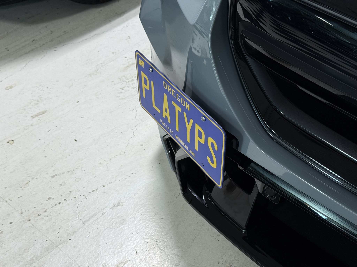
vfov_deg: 30.3
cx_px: 178
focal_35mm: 48
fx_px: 495
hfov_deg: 39.7
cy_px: 134
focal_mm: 6.76
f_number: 1.78
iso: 125
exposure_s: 1/60
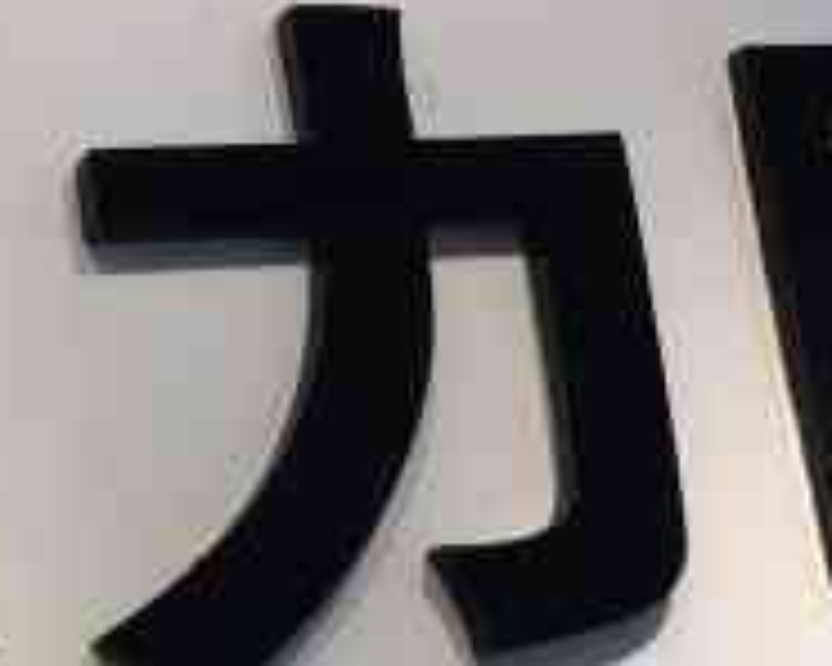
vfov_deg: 14.4
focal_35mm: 107
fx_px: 2635
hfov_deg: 17.9
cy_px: 268
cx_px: 360
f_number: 2.2
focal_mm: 4.15
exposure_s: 1/100
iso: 64
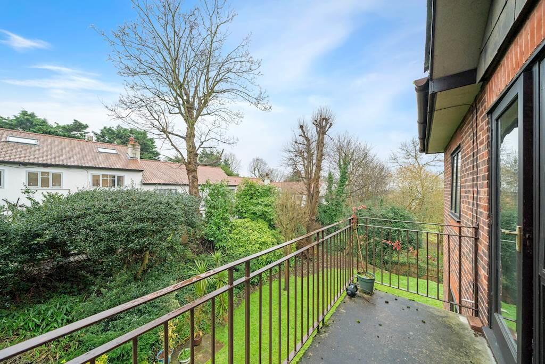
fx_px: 182
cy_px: 182
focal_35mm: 12
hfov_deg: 112.6
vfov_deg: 90.0
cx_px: 272
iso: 1000
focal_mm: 12
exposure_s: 1/125
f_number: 8
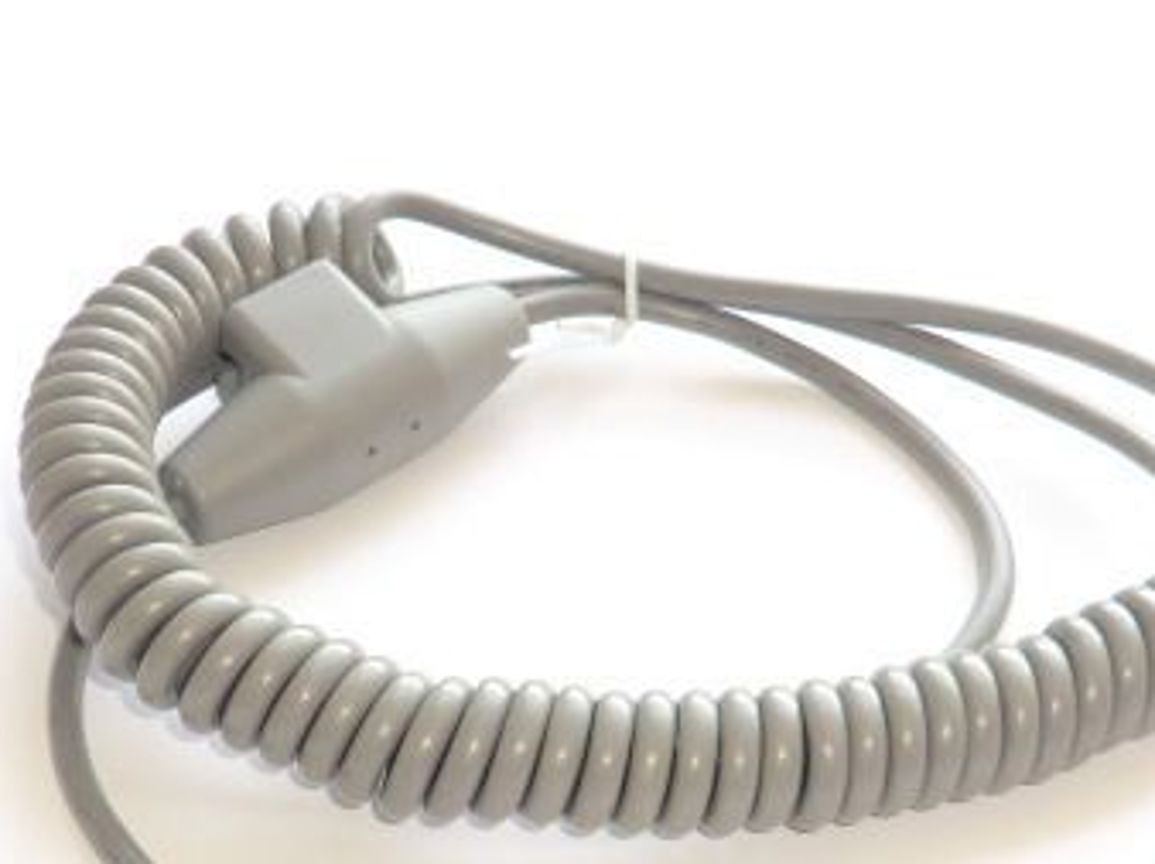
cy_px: 703
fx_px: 2967
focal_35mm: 89
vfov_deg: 16.4
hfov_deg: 22.0
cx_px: 670
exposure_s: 1/60
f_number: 4
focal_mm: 8.4
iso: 320
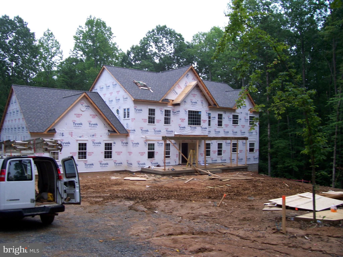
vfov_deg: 41.8
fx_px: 337
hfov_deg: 54.0
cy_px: 128
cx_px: 172
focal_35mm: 34
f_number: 2.7
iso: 80
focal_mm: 5.6
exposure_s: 1/65.7
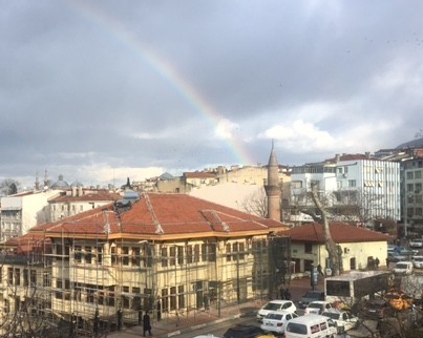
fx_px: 563
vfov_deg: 33.3
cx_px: 117
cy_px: 195
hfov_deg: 40.2
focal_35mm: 45
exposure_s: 1/663
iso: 25
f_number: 2.2
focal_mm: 4.15
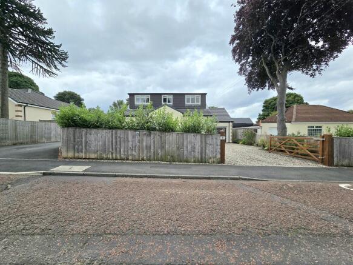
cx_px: 176
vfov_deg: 89.9
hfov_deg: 106.2
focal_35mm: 13
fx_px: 133
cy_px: 132
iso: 50
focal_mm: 2.2
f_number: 2.2
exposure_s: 1/286
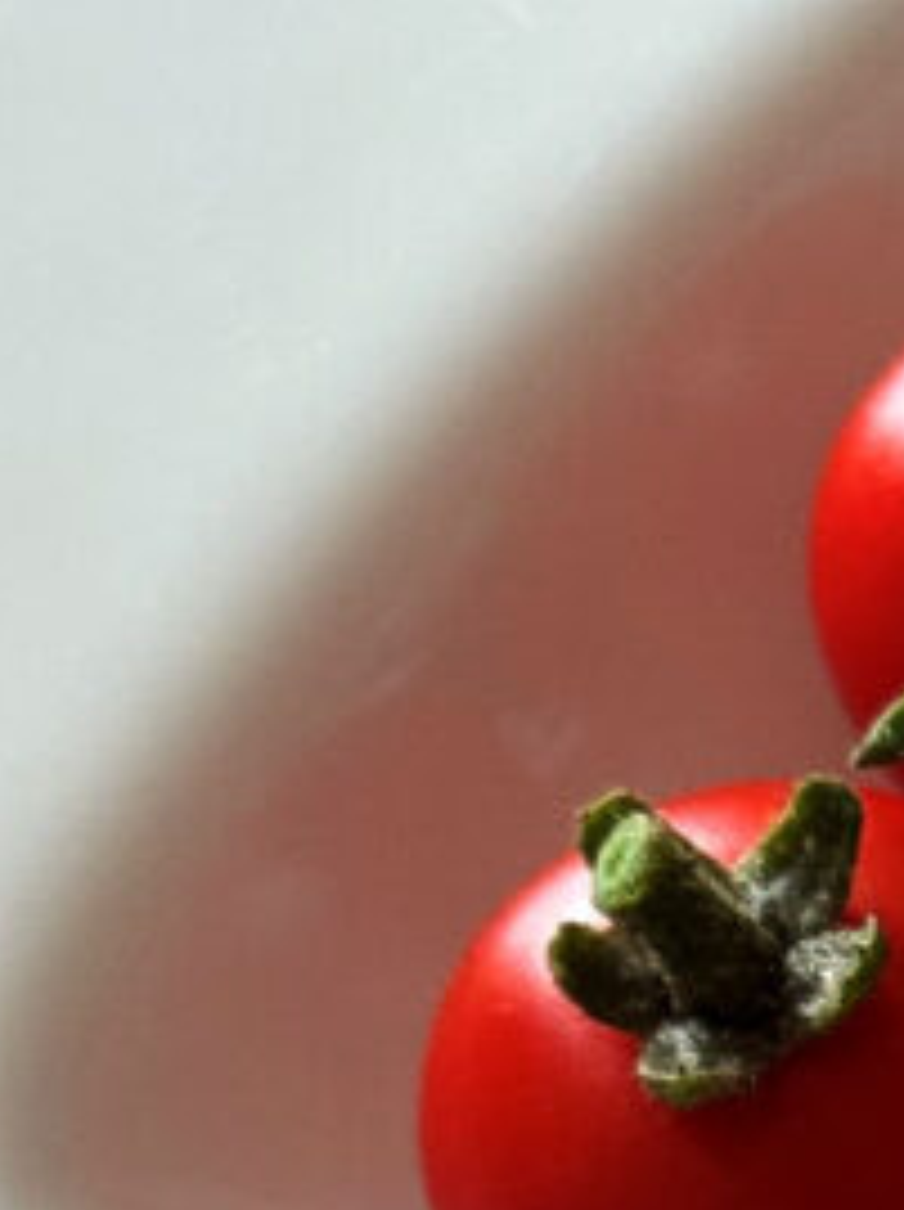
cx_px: 1309
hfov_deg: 8.0
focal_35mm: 183
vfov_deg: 10.6
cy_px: 1543
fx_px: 6387
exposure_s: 1/60
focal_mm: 6.76
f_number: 1.78
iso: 200
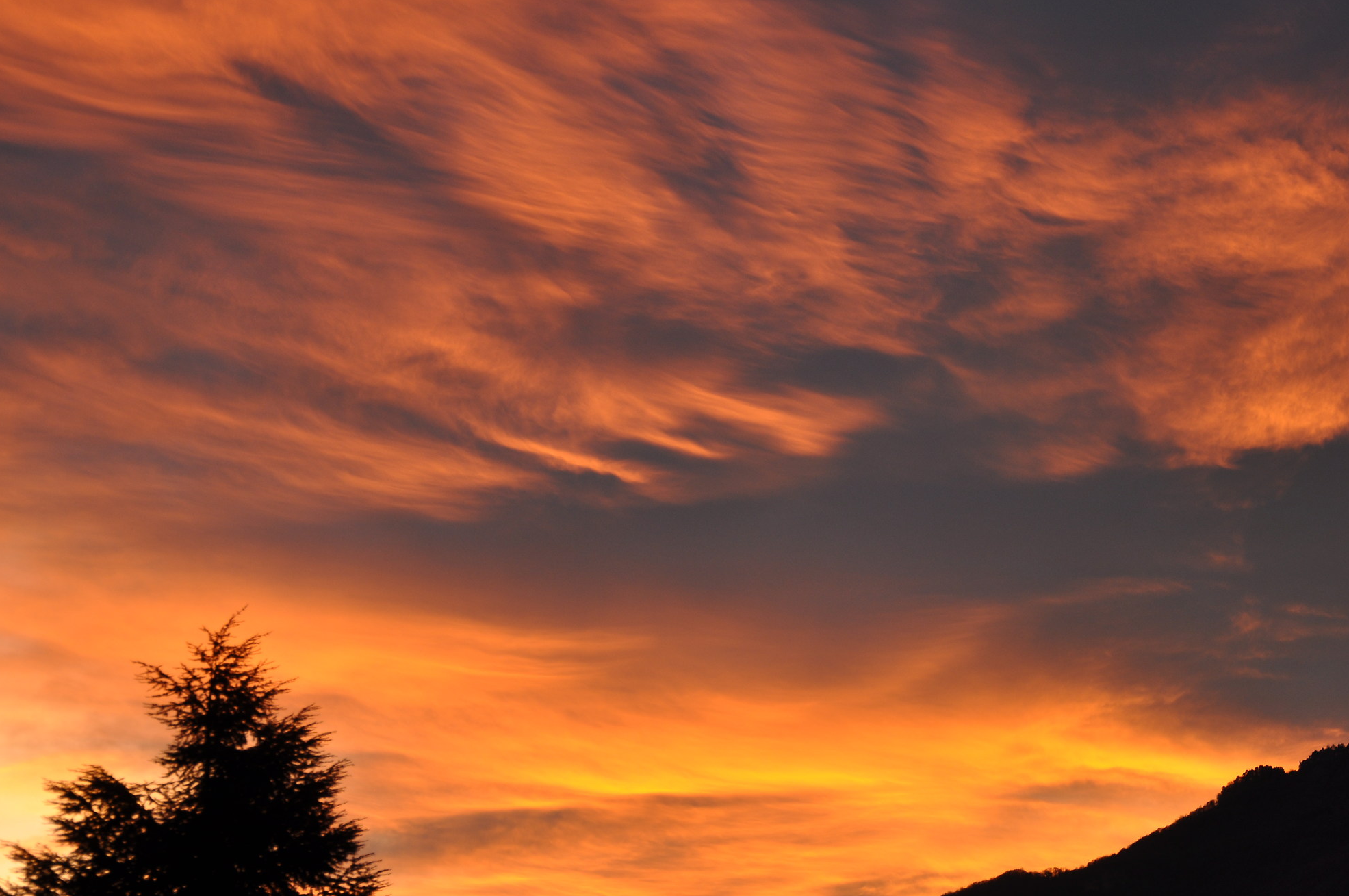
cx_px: 804
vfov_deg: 14.4
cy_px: 407
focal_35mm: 95
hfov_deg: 21.5
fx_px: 3555
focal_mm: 52
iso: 200
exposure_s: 1/30
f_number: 5
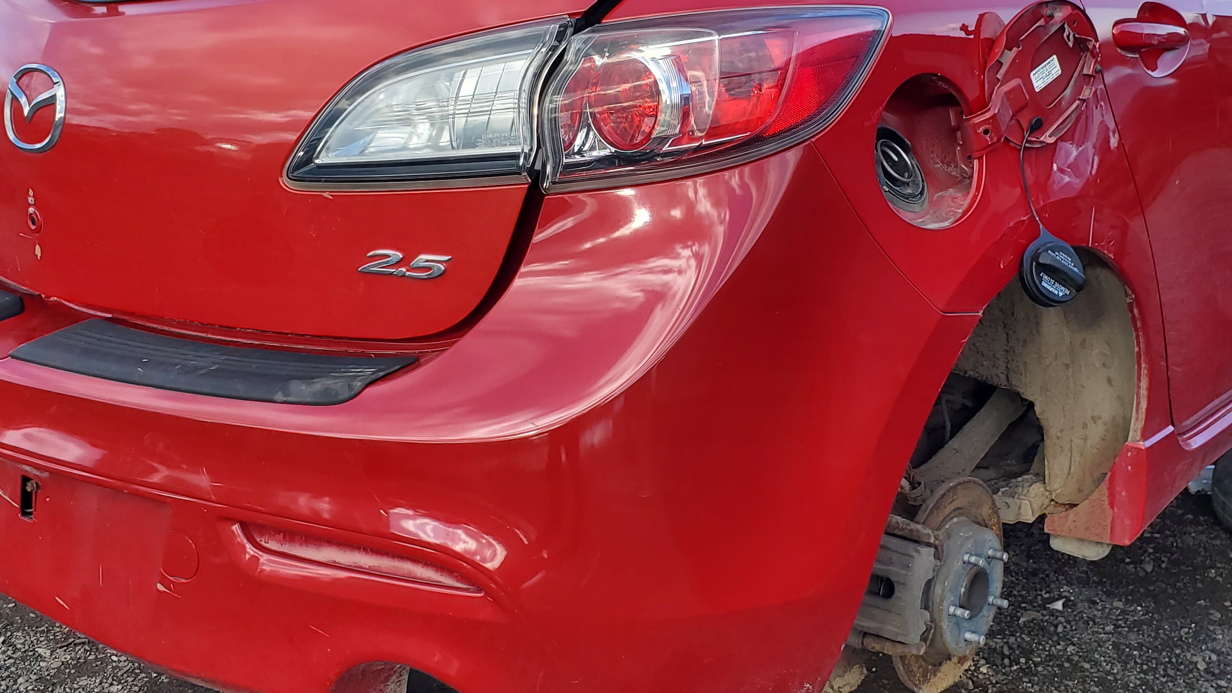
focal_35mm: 45
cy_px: 203
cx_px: 666
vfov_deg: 26.3
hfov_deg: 45.4
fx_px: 1470
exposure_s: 1/591
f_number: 2.4
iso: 50
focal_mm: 4.3
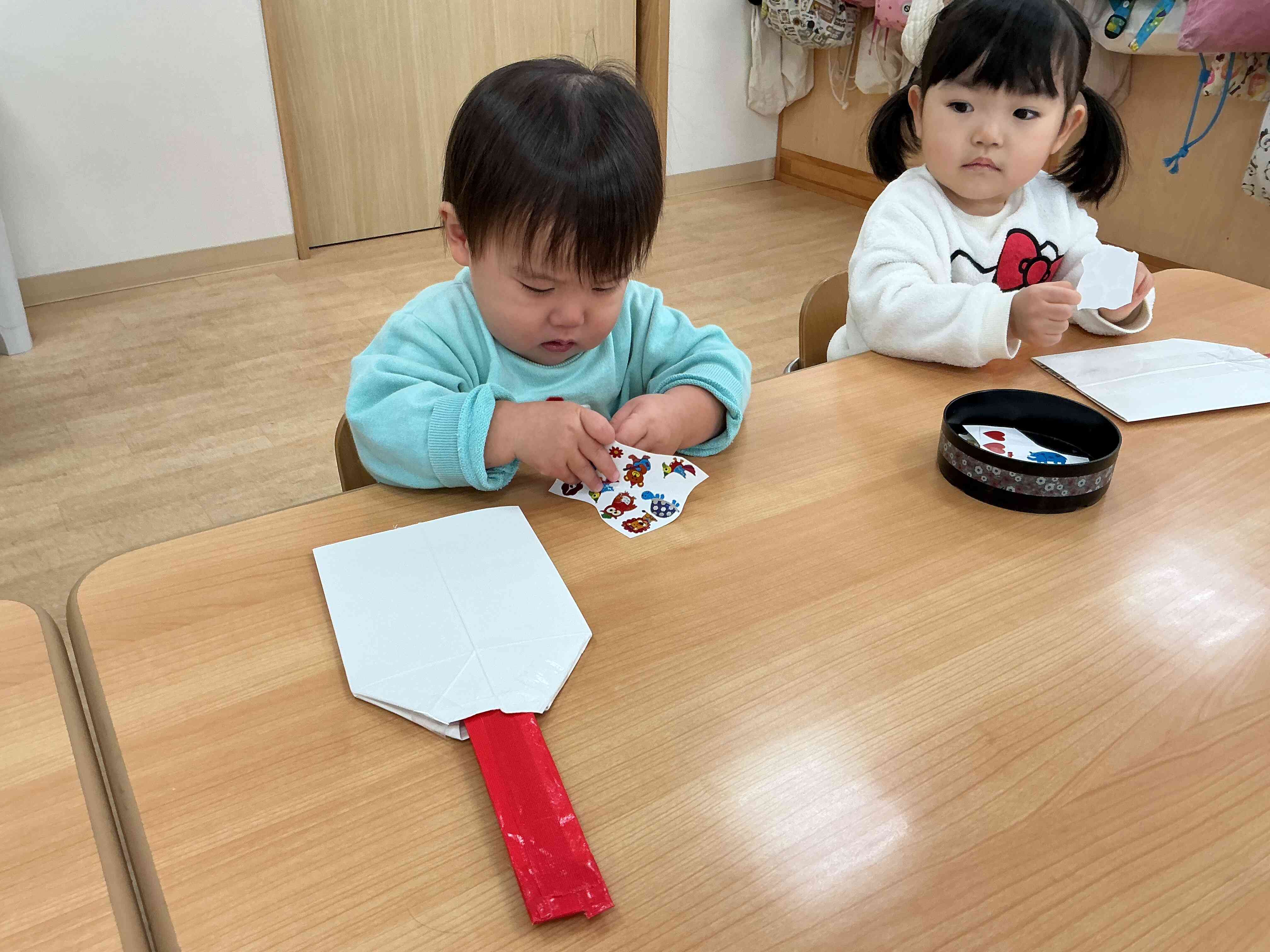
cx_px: 635
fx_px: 1064
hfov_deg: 61.7
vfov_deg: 48.2
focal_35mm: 29
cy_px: 476
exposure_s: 1/120
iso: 40
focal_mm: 3
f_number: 1.8
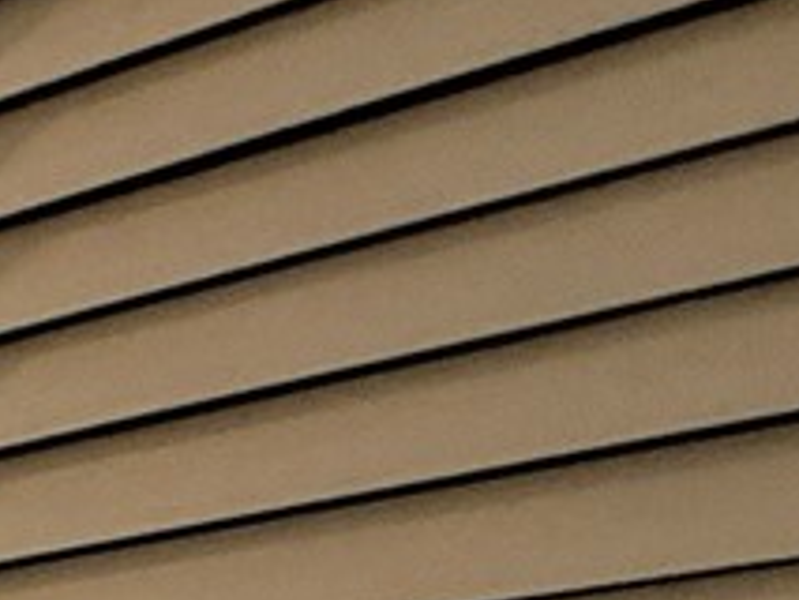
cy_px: 1545
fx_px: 2425
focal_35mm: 105
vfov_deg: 11.2
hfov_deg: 10.9
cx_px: -1688
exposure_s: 1/60
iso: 250
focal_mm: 2.22
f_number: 2.2
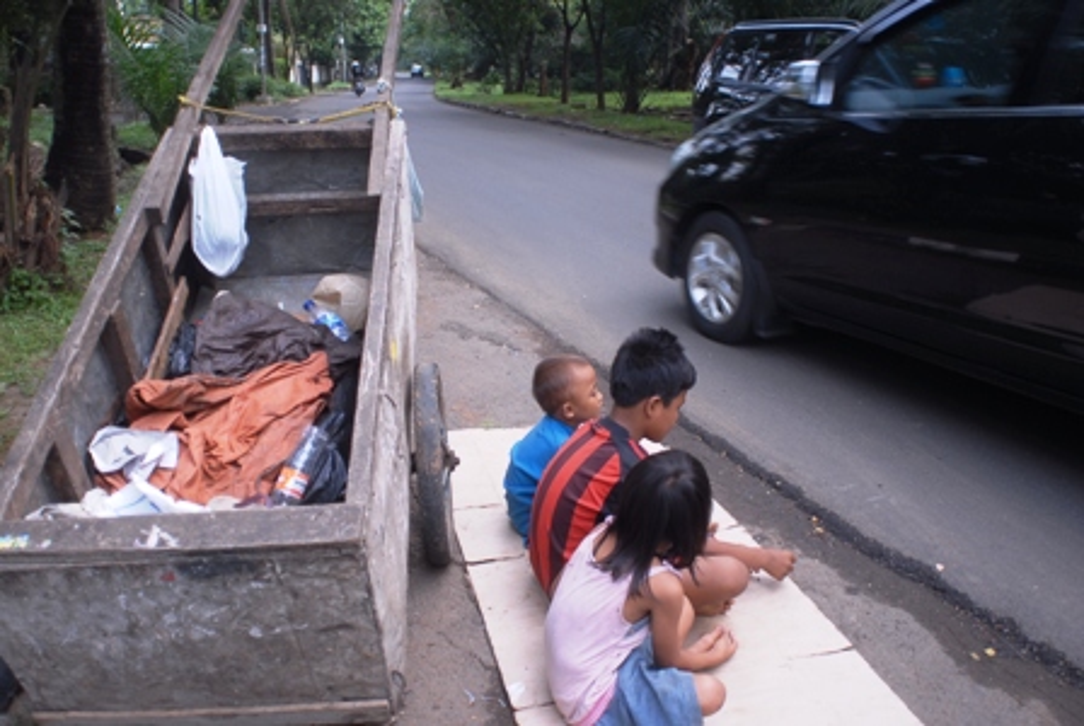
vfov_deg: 43.7
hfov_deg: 61.9
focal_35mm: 30
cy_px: 363
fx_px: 905
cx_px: 542
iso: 125
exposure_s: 1/90
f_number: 2.8
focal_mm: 20
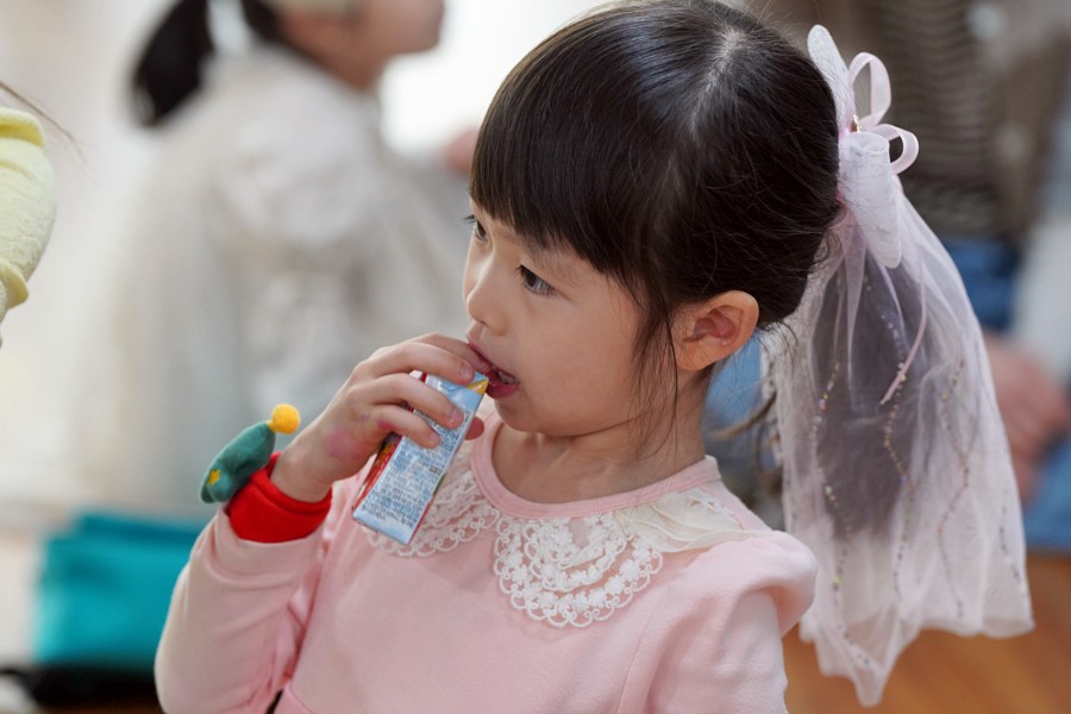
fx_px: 3956
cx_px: 536
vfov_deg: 10.3
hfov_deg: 15.4
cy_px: 357
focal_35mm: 133
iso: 1600
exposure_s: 1/160
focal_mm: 133
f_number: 4
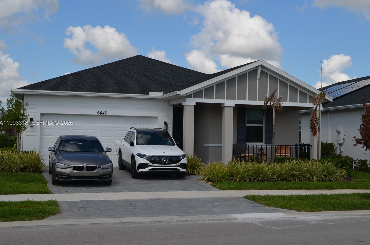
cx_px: 191
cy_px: 123
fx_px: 513
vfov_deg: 26.9
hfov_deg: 39.7
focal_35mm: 50
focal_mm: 32
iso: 100
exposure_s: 1/320
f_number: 9
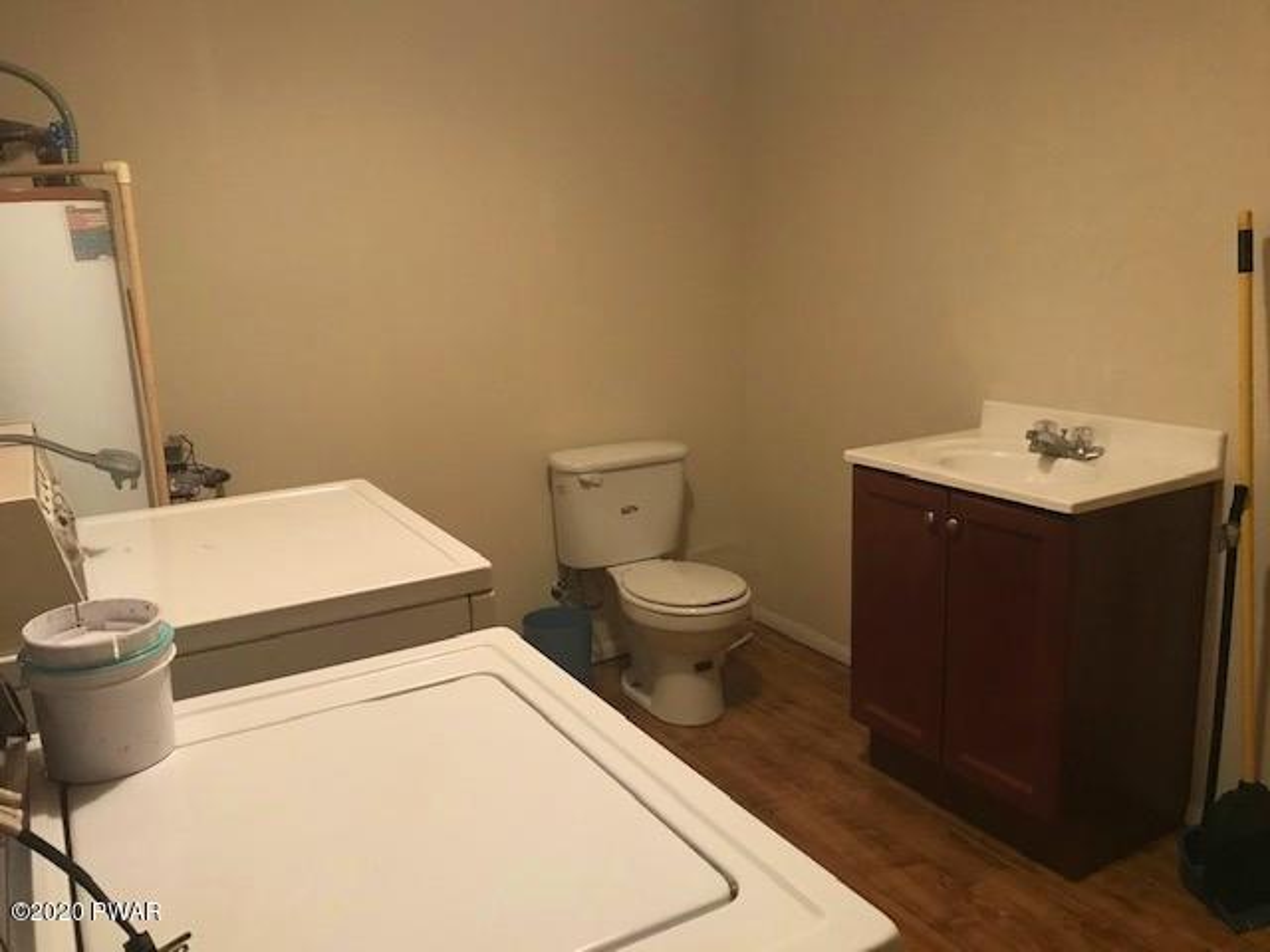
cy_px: 476
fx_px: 1027
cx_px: 635
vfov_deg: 49.7
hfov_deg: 63.4
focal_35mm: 28
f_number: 1.8
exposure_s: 1/15
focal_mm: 3.99
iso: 100
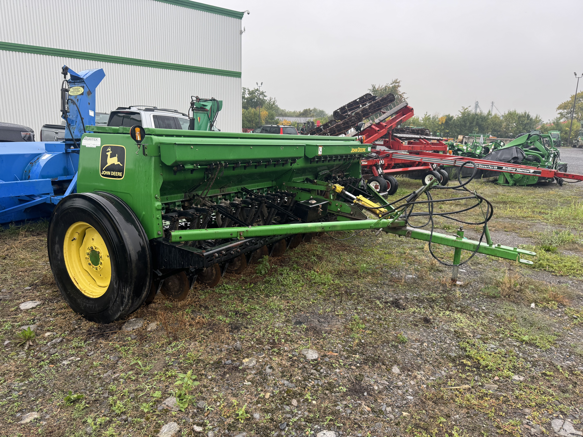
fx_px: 404
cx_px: 292
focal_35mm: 24
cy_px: 218
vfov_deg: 56.8
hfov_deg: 71.6
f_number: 1.78
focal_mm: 6.76
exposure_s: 1/121
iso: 100
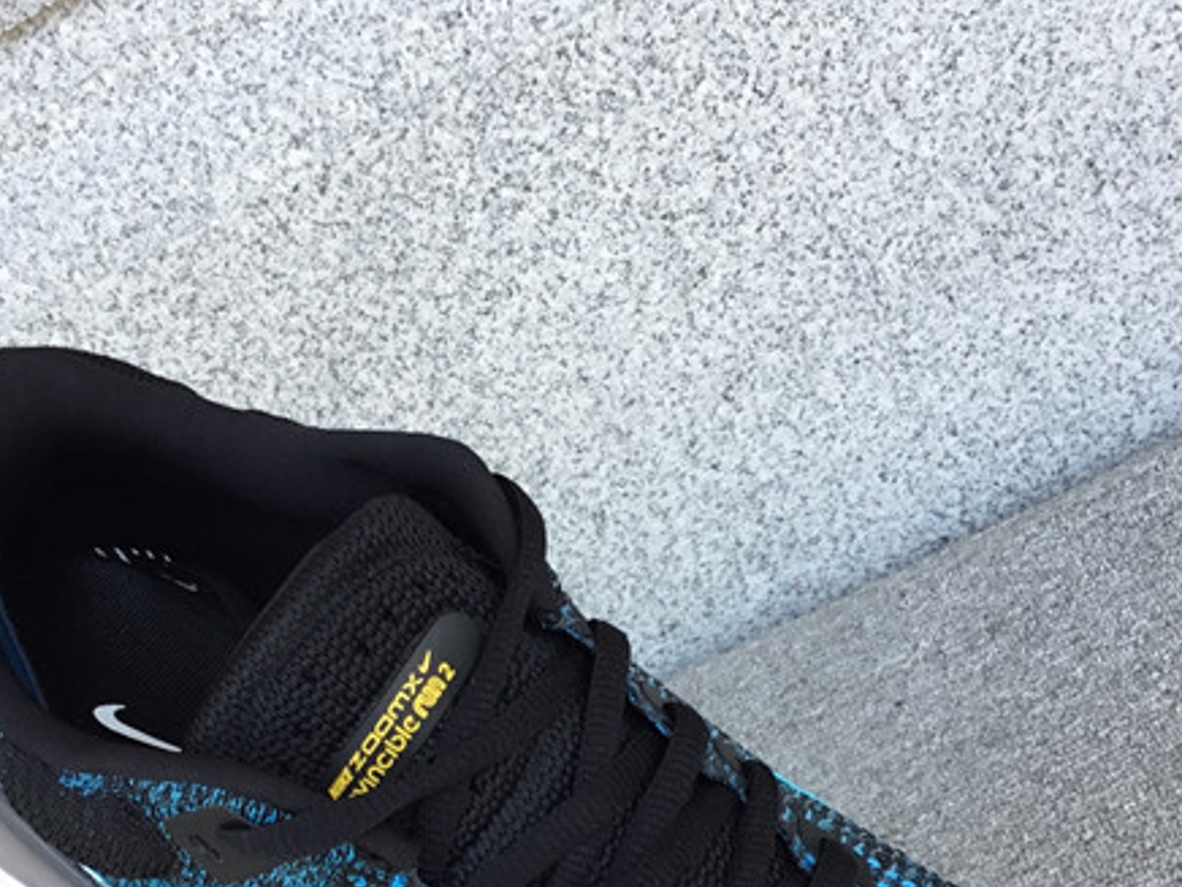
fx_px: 2185
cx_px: 553
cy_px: 831
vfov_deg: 22.3
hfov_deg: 30.3
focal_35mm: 64
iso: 25
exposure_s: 1/101
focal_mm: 3.3
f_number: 2.4
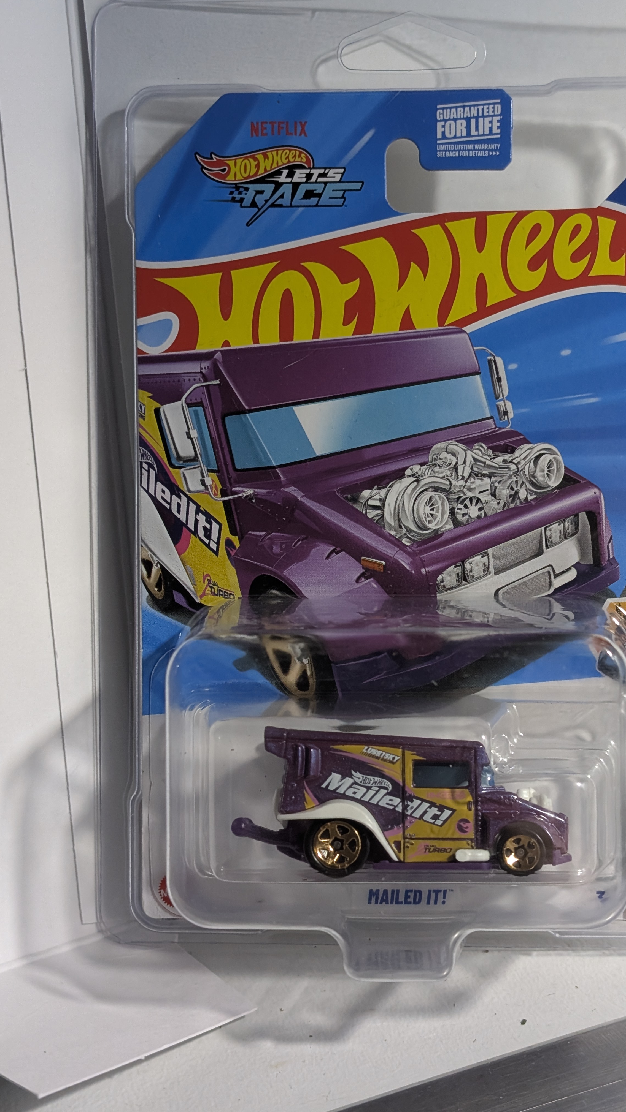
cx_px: 414
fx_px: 1593
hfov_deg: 22.1
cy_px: 556
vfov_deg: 38.5
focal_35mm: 54
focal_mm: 6.9
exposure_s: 1/65.9
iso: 181
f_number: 1.68
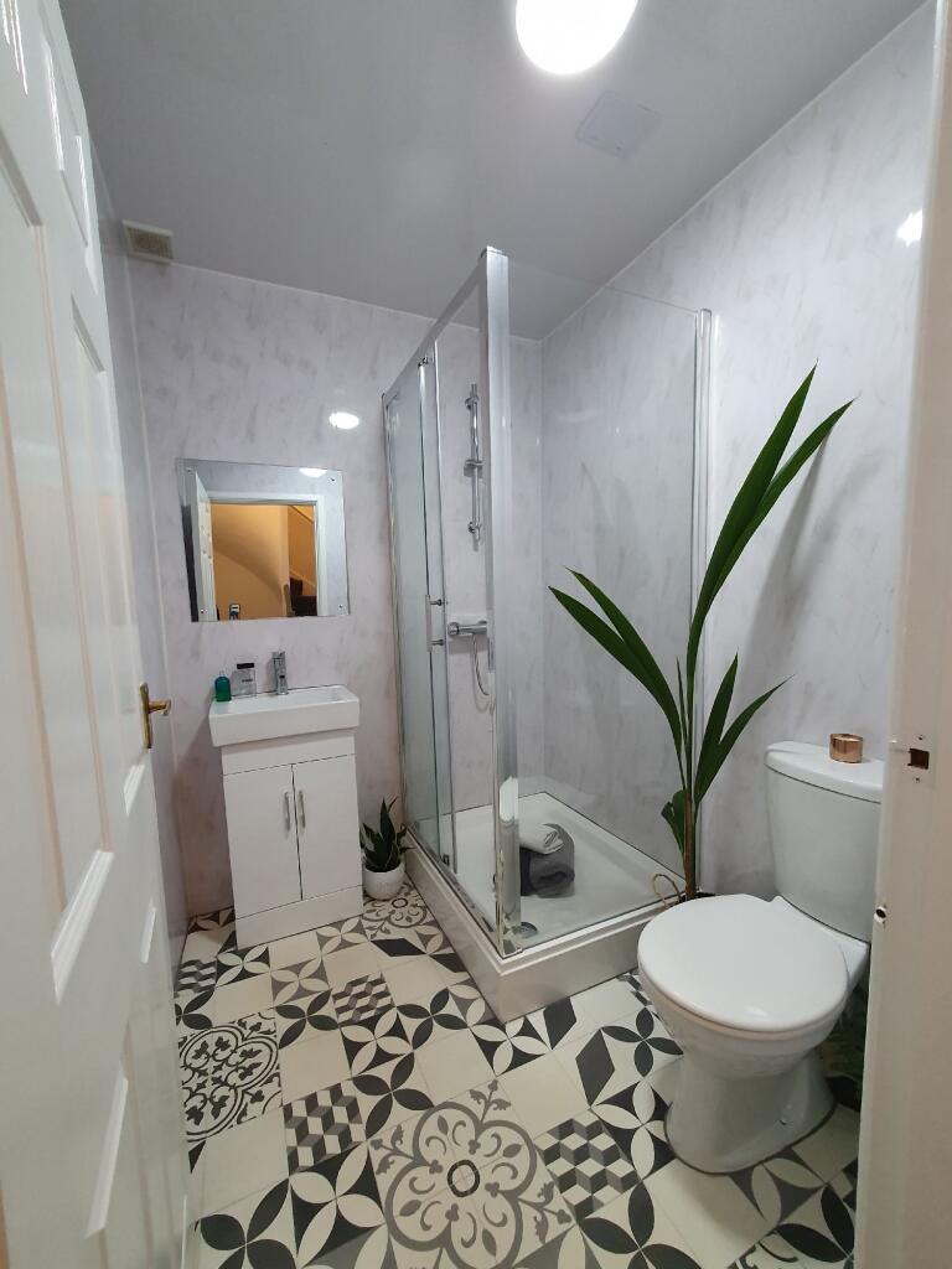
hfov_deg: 89.9
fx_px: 477
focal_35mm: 13
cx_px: 476
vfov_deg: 106.2
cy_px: 634
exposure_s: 1/50
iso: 320
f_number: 2.2
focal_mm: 1.8
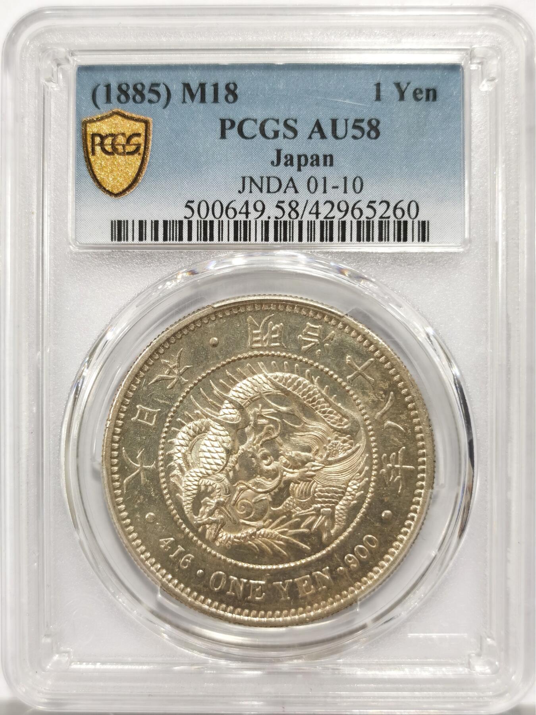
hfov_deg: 27.0
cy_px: 358
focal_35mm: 54
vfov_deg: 35.5
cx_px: 268
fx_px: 1115
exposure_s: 1/100
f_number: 16
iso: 125
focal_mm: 5.56
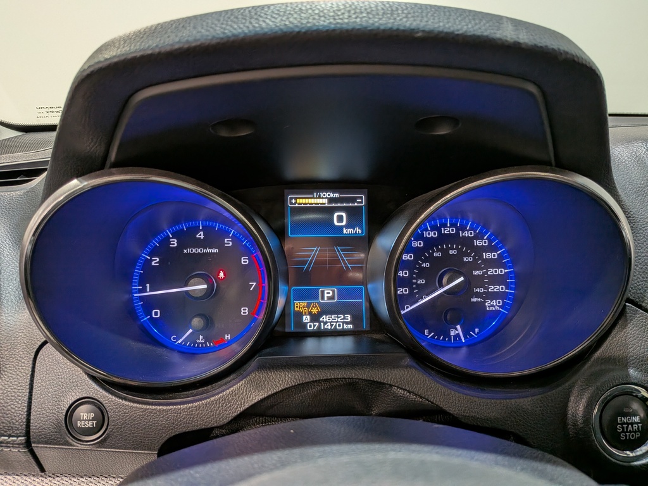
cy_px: 243
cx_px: 324
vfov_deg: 56.8
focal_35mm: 24
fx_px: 449
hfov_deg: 71.6
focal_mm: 4.53
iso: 237
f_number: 1.7
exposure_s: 1/100
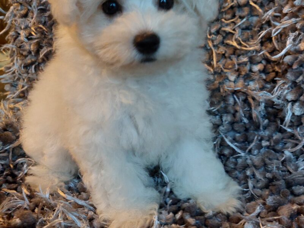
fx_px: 220
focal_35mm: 25
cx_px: 152
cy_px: 114
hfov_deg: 69.4
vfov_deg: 54.9
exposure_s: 1/60
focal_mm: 5.23
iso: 500
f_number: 1.8
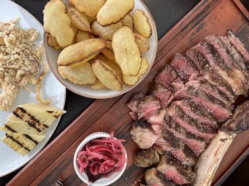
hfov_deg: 67.3
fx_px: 187
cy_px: 93
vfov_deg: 53.1
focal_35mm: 26
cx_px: 124
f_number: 1.6
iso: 50
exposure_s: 1/122
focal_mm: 5.1
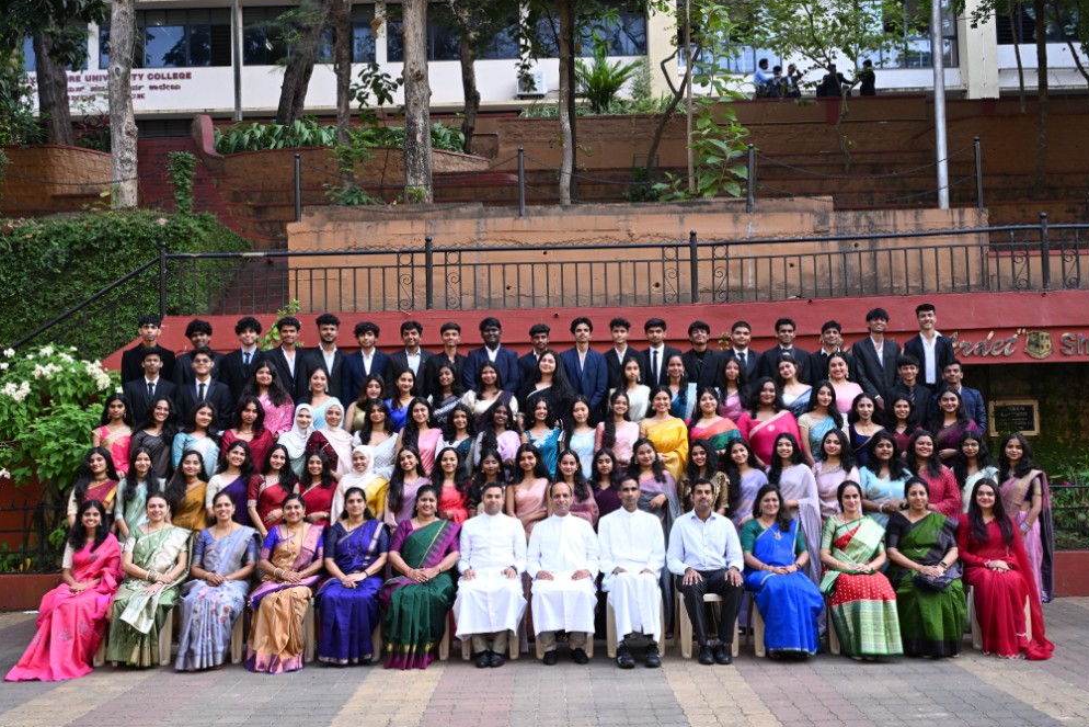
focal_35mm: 35
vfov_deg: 38.4
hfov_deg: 55.1
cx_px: 559
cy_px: 366
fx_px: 1044
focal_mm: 33.5
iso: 1000
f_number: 8
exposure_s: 1/200
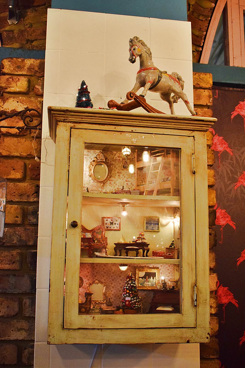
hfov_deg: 33.0
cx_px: 122
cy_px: 184
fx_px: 413
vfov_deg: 47.9
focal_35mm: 40
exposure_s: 1/60
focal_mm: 27
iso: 2500
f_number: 4
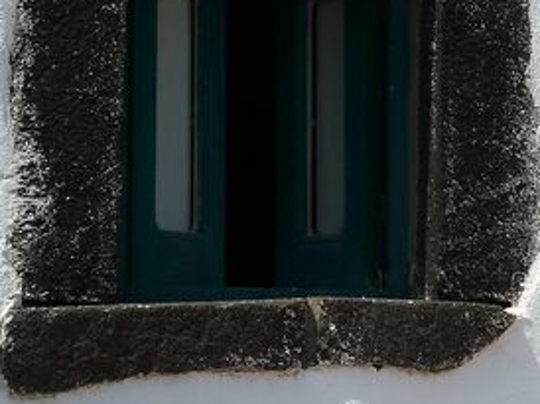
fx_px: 2837
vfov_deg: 8.1
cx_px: 266
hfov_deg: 10.9
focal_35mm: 182
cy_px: 71
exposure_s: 1/400
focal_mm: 13.7
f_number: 4.5
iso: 80
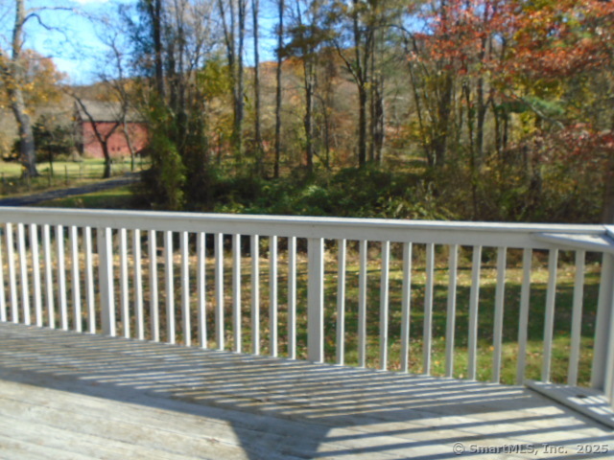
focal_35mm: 31
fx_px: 550
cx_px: 307
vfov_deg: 45.4
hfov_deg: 58.4
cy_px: 230
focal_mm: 5.5
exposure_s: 1/250
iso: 100
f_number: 3.5
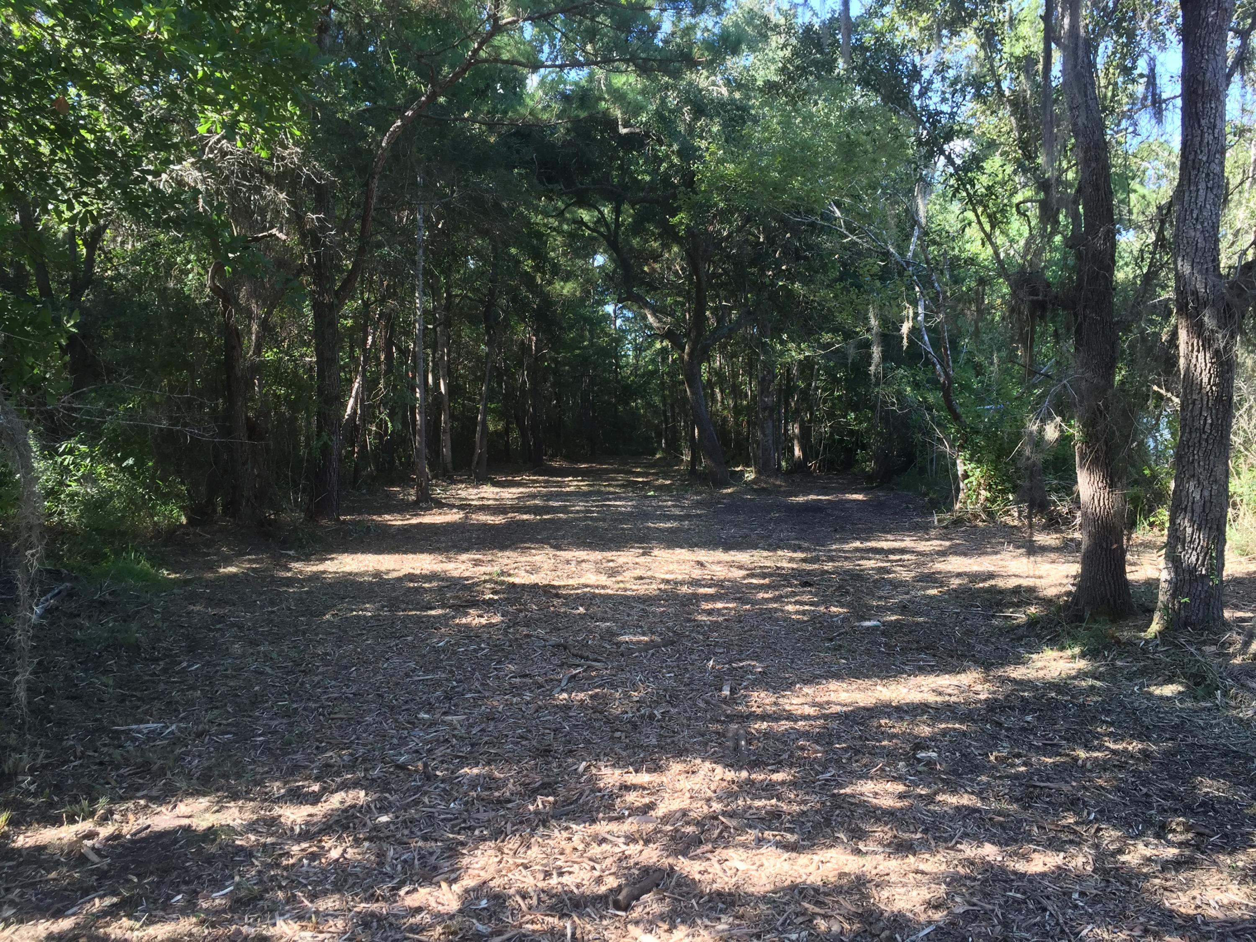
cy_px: 471
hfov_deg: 61.7
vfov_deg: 48.2
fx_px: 1052
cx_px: 628
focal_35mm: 29
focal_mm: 4.15
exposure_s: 1/120
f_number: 2.2
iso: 40
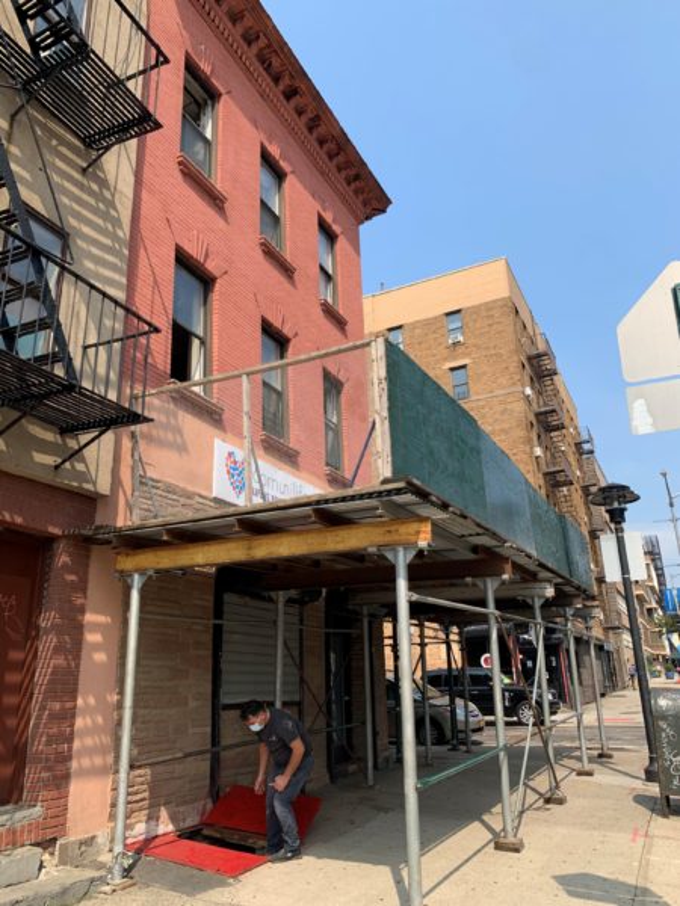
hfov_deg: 53.1
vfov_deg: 67.3
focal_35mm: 26
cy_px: 453
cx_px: 340
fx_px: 681
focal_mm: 4.25
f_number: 1.8
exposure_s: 1/1427
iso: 25
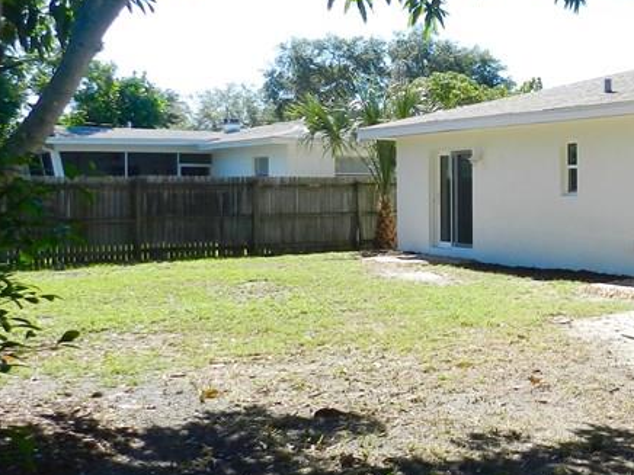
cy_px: 193
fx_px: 989
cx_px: 670
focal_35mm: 54
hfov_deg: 32.0
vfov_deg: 27.0
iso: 160
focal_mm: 4
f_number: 3.4
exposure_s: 1/640
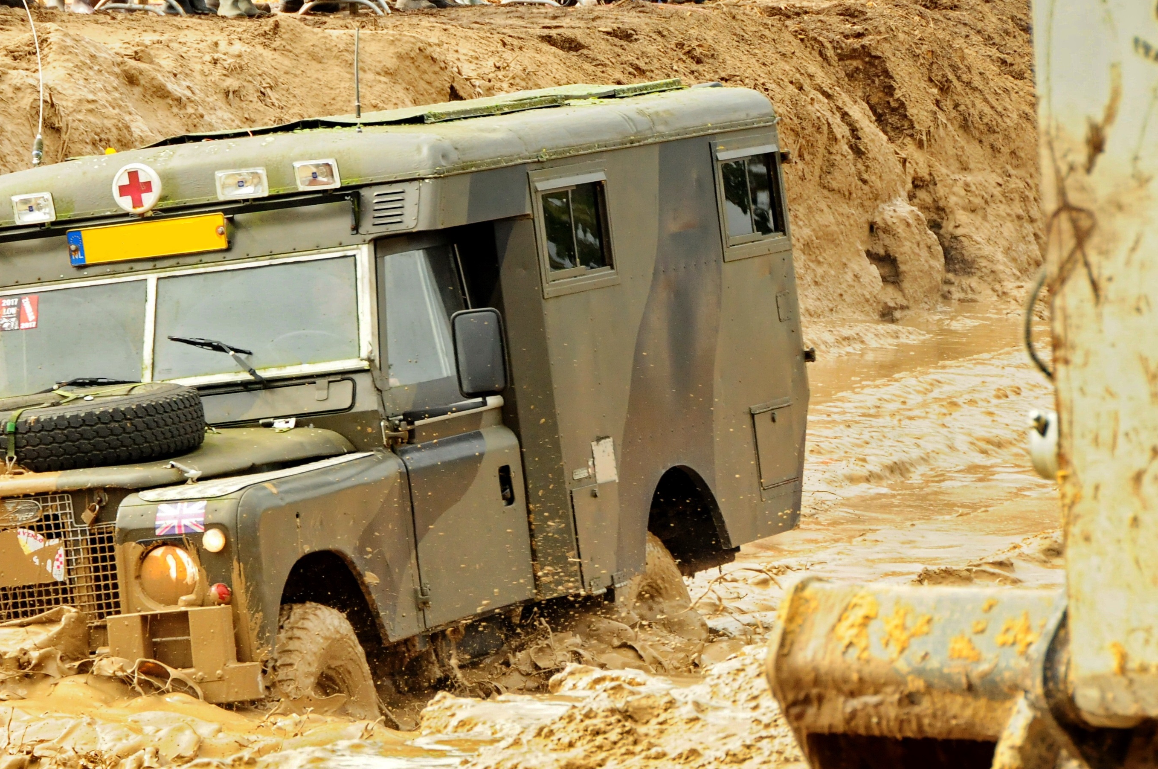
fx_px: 7993
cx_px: 373
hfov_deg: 8.3
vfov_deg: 5.5
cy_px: 455
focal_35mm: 249
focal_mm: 105
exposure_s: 1/500
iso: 800
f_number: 11
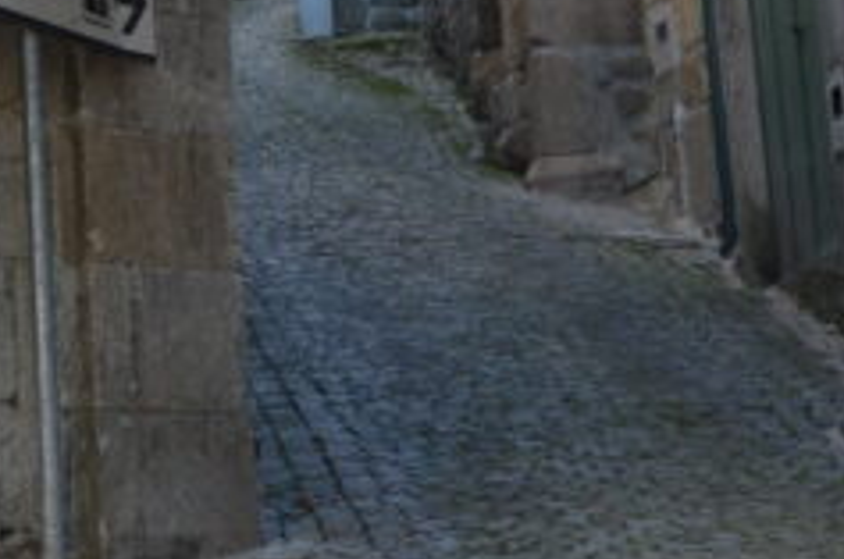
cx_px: -513
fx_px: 3490
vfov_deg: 8.9
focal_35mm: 149
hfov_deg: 12.9
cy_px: -331
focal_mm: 23
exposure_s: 1/125
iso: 220
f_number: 5.6
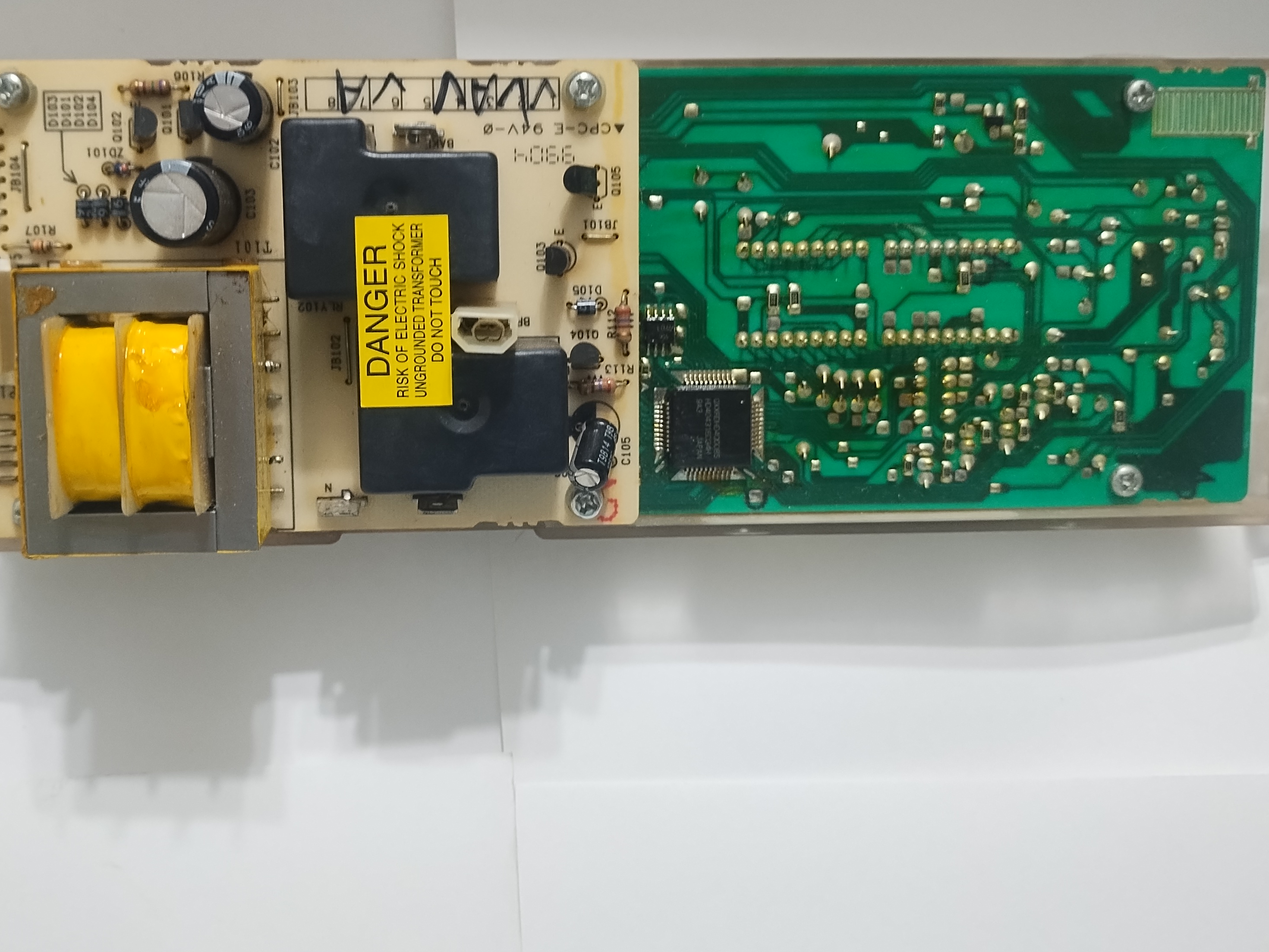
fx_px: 1246
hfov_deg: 53.7
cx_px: 539
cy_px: 395
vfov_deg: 41.7
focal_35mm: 34
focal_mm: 4.71
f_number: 1.7
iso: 151
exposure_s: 1/40
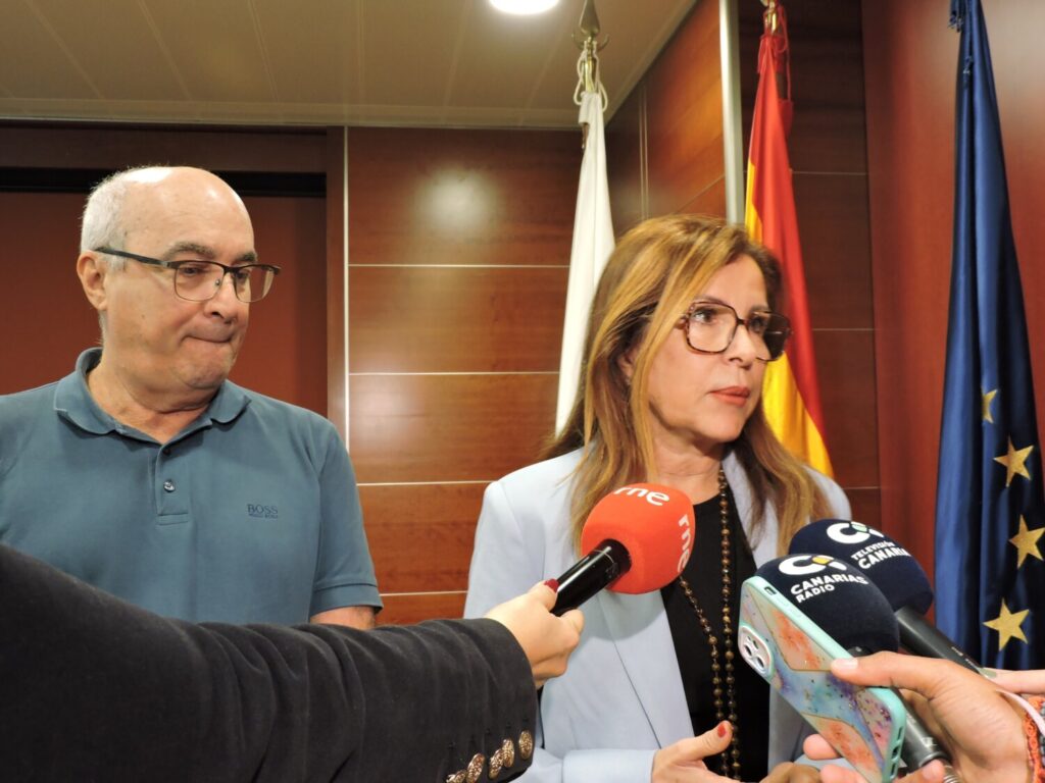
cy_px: 392
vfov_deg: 40.7
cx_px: 522
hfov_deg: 52.6
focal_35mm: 35
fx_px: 1057
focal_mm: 6.2
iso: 400
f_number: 3.3
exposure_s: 1/25
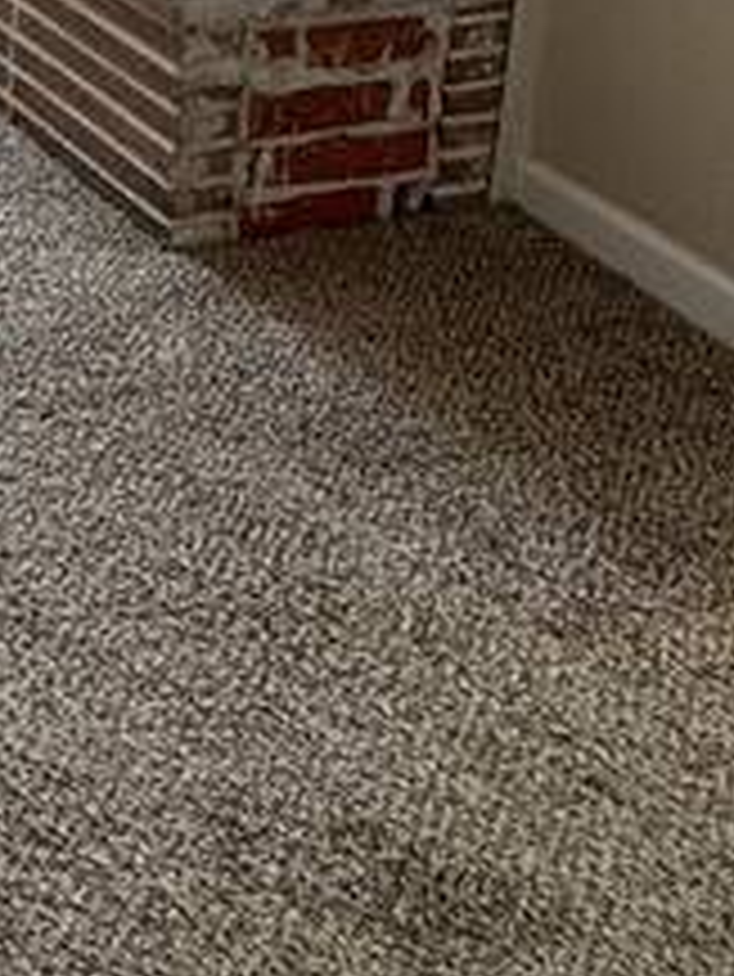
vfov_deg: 24.8
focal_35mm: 66
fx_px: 1864
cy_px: -346
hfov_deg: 18.1
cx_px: -554
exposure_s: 1/120
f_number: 2.2
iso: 50
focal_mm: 2.22
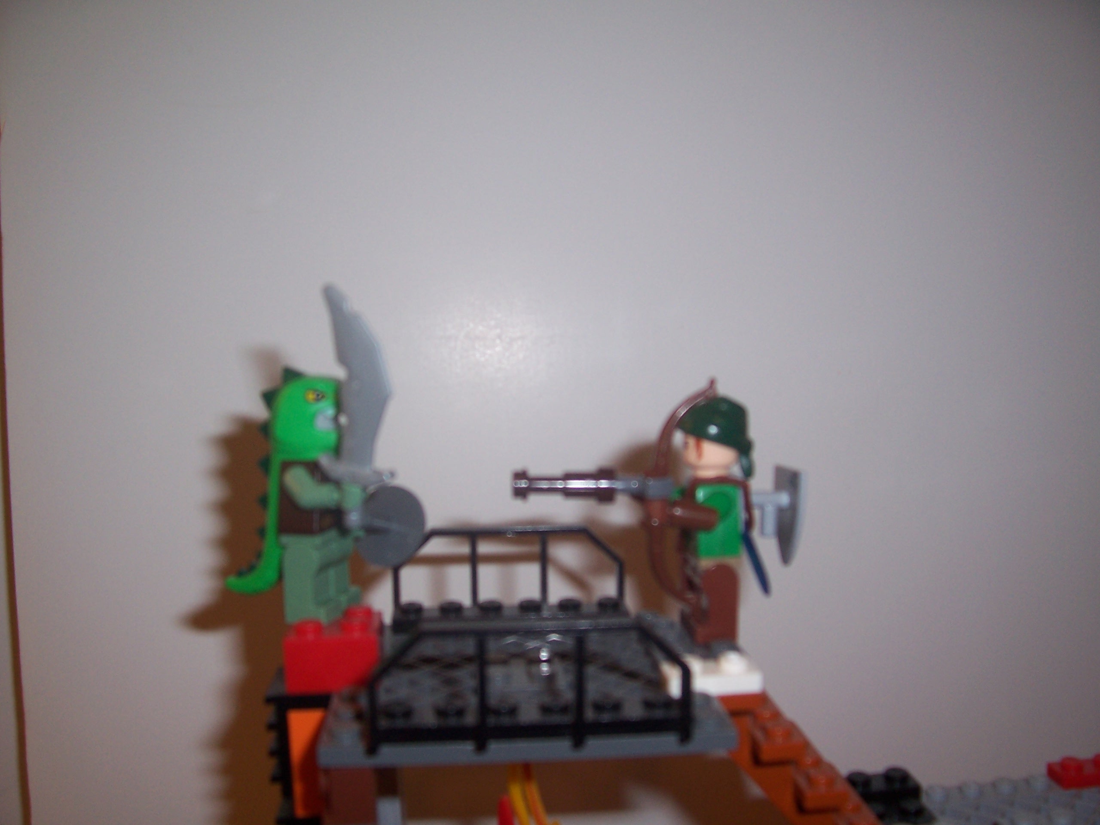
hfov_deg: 54.0
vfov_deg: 41.8
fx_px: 1080
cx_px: 550
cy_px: 412
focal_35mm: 34
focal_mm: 5.6
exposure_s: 1/60
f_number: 2.7
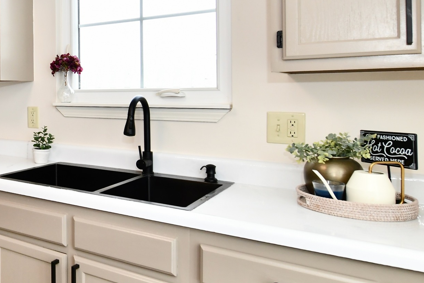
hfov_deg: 43.5
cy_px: 108
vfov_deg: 37.6
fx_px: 412
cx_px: -31
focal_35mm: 35
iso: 1000
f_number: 7.1
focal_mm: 14
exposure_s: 1/100
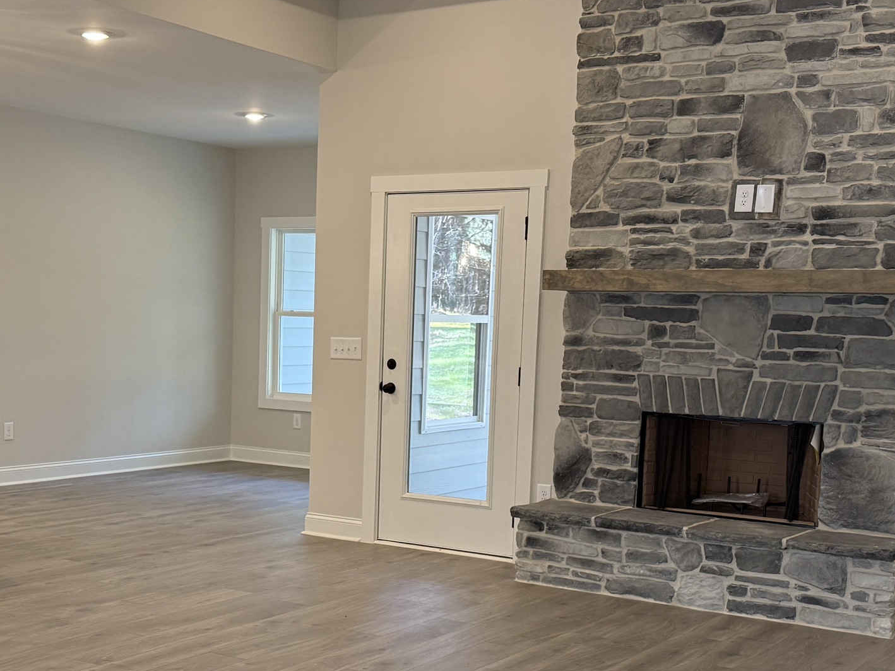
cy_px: 486
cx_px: 338
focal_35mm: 52
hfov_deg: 36.6
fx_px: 1344
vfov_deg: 27.7
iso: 200
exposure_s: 1/120
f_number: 1.78
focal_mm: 6.76
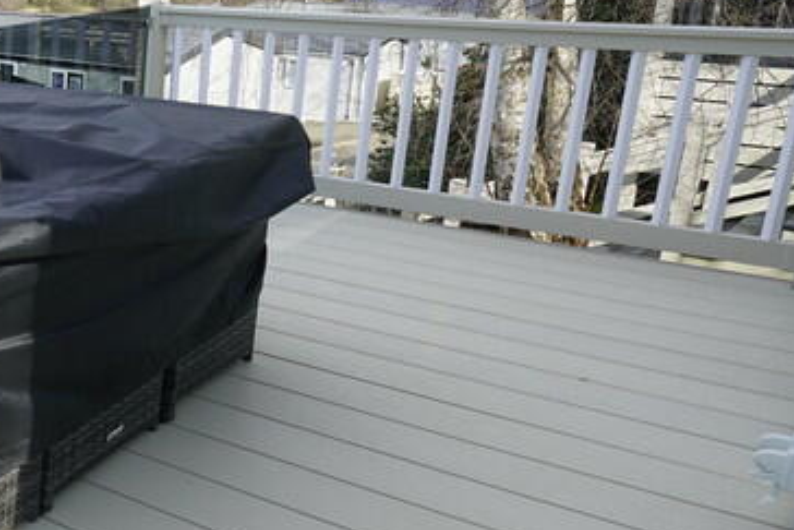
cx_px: -312
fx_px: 993
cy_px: 189
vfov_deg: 29.7
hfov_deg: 30.6
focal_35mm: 45
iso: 100
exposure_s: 1/60
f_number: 10
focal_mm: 16
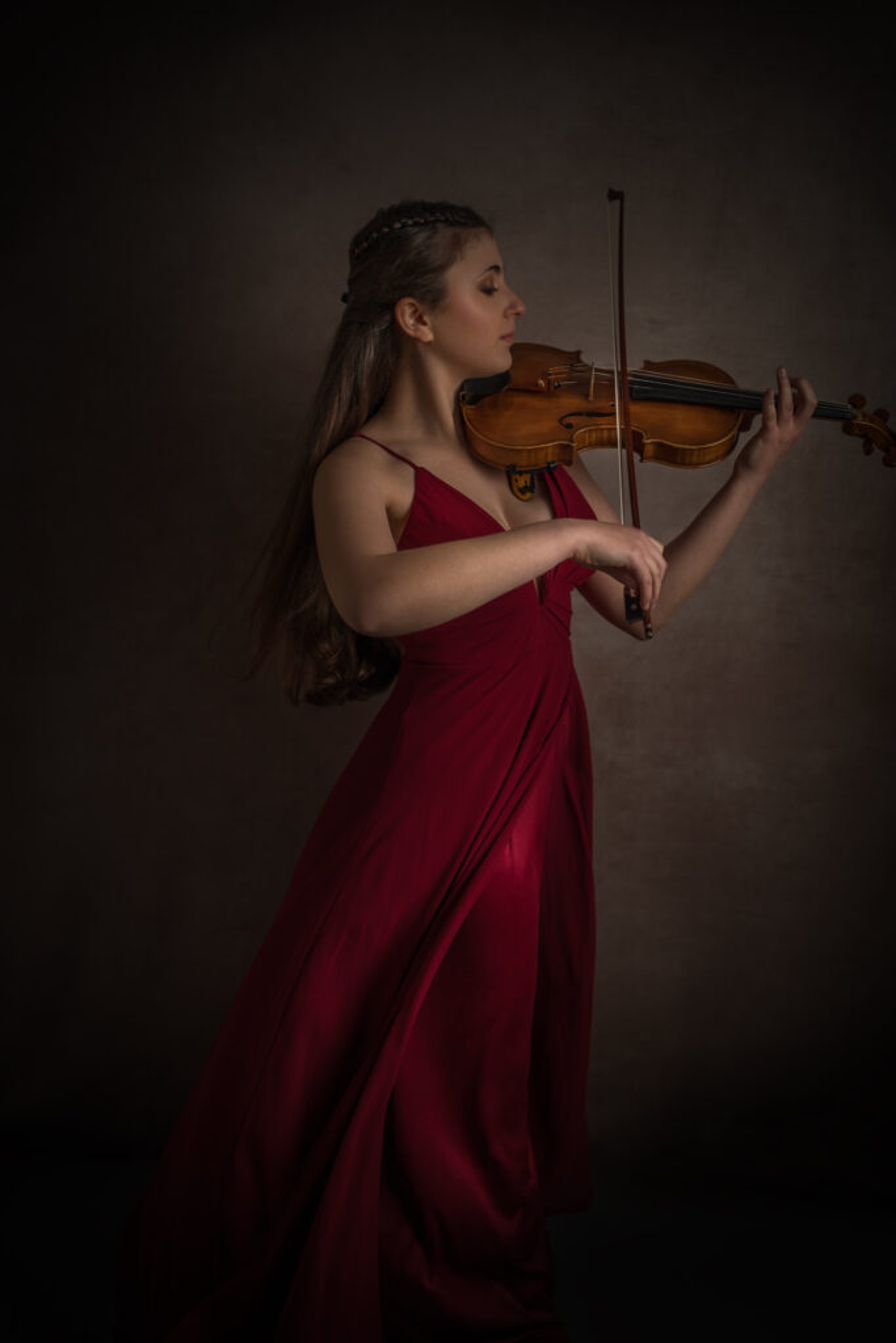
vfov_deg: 54.4
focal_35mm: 35
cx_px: 448
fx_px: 1306
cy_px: 672
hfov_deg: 37.9
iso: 100
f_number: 1.8
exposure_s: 1/200
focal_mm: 35
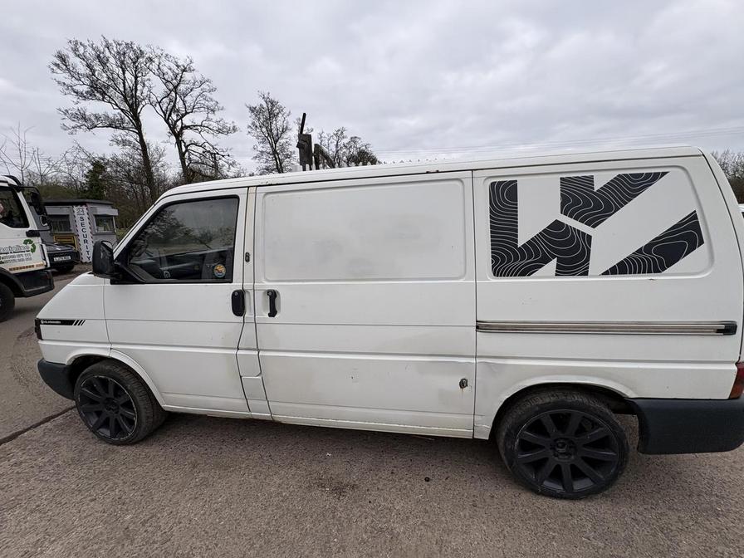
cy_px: 279
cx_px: 372
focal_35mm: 14
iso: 40
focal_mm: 2.22
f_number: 2.2
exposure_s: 1/401
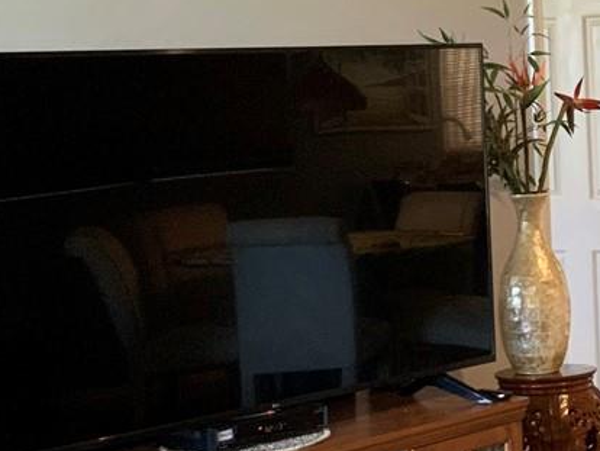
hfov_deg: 16.7
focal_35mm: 112
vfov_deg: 13.2
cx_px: 759
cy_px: 97
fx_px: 1942
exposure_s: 1/59
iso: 200
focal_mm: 3
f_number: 1.8
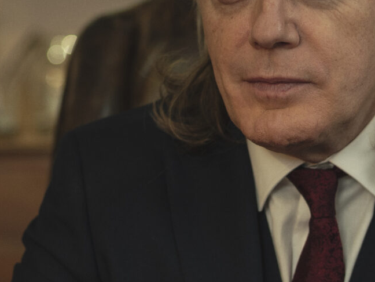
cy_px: 196
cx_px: 267
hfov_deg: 10.4
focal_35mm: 190
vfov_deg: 7.8
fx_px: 2058
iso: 400
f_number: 1.8
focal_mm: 50
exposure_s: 1/100
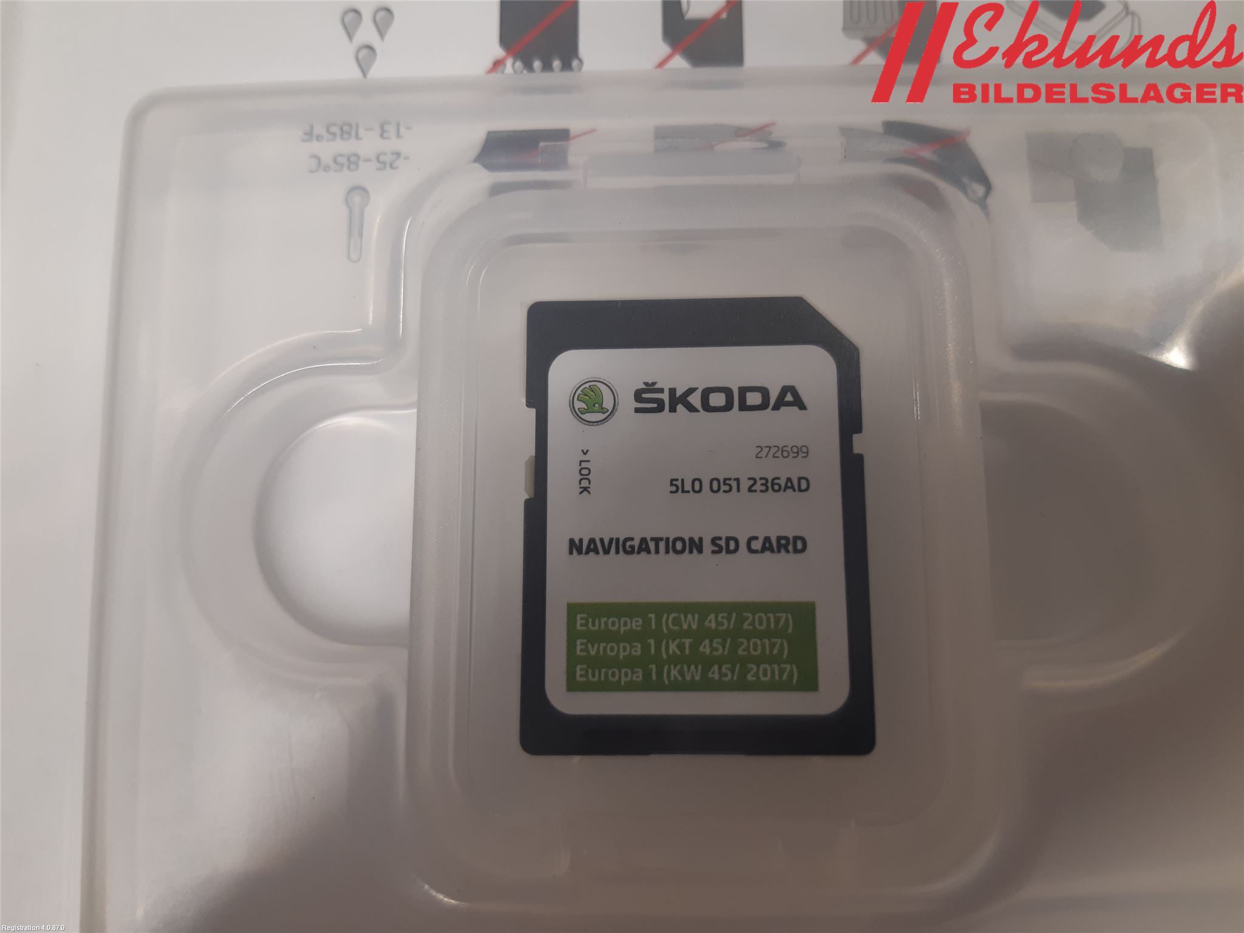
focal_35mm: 26
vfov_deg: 53.1
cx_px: 622
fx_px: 934
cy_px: 466
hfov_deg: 67.3
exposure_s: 1/50
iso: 80
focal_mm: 3.93
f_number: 1.7
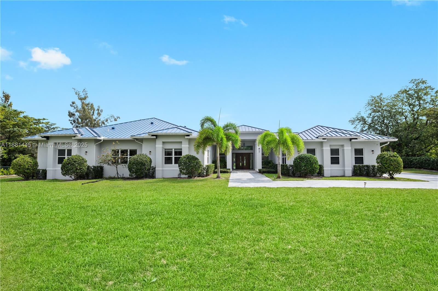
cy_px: 146
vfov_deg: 67.3
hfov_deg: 90.1
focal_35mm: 18
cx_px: 219
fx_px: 219
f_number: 8
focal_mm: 18
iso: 200
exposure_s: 1/400
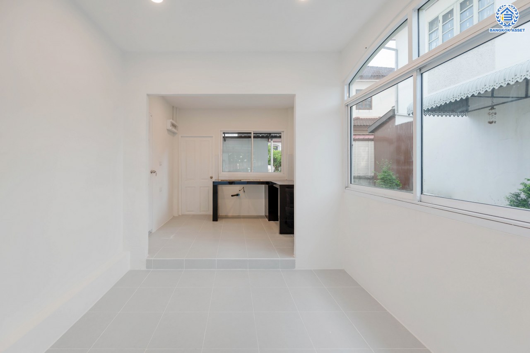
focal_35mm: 20
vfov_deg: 63.2
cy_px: 176
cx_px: 265
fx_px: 287
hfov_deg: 85.5
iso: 100
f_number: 5.6
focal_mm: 19.5
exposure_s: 1/80
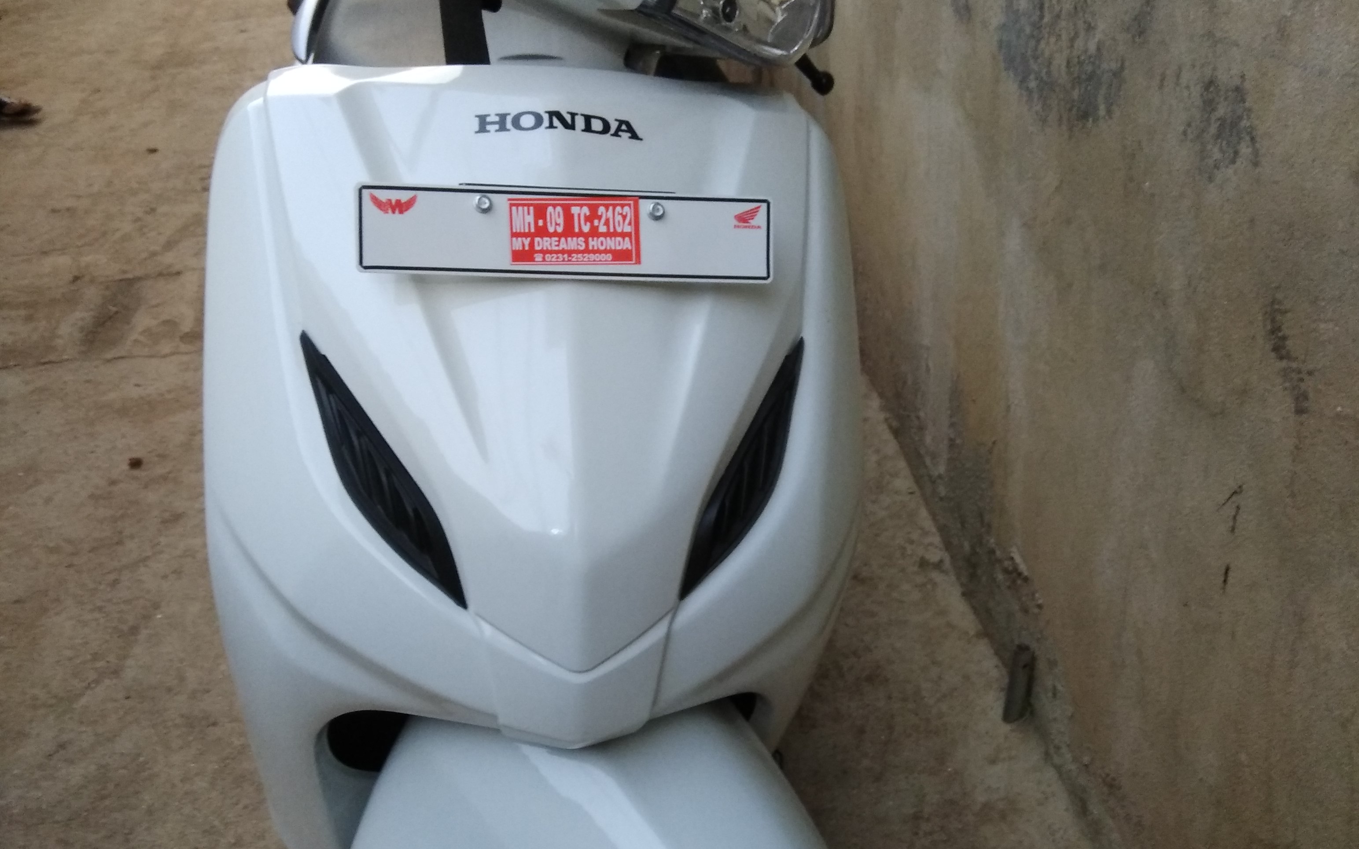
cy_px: 534
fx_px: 1111
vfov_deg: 41.5
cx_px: 680
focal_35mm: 30
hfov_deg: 62.9
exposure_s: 1/33
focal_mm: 3.57
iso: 500
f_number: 2
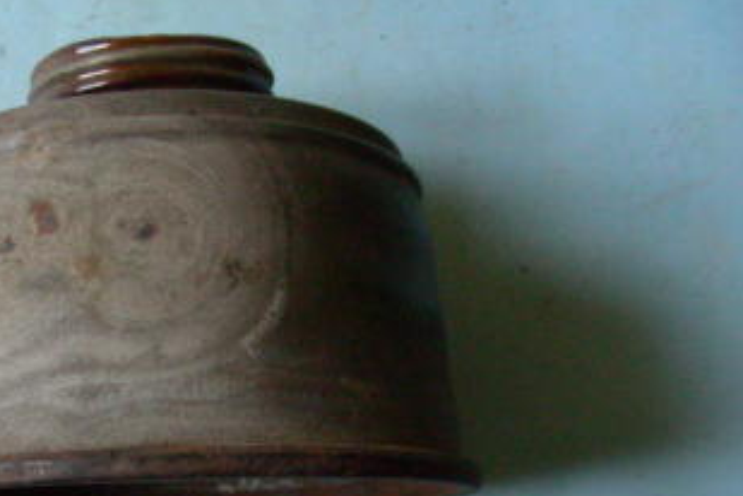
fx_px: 1321
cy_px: 425
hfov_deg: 30.7
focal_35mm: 64
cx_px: 154
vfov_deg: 20.9
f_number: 3.5
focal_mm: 6.3
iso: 400
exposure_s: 1/66
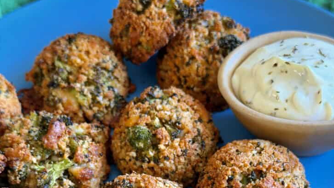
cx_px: 167
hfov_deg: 30.1
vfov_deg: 16.7
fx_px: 620
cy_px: 211
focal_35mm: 70
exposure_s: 1/60
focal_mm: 6.8
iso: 200
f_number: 1.8
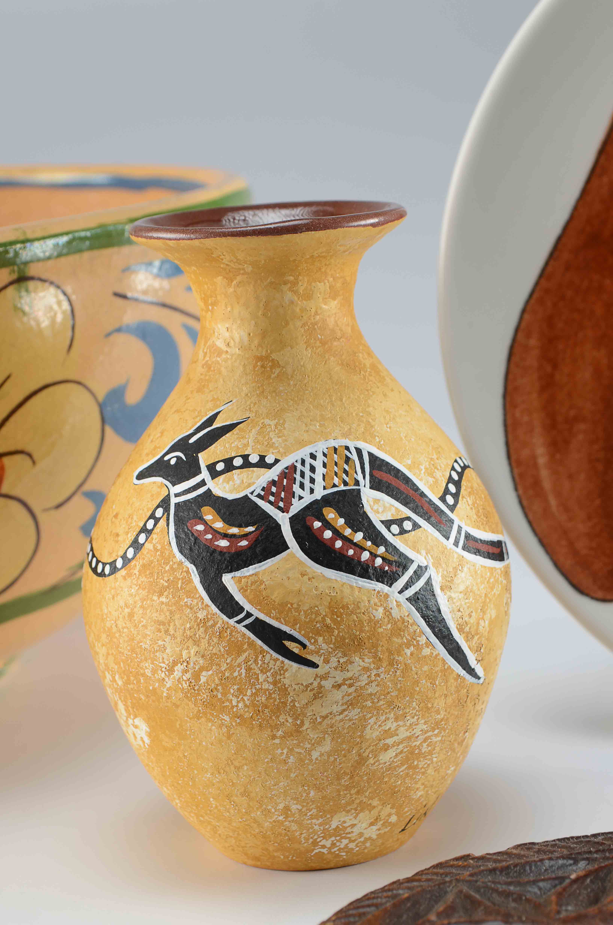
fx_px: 2117
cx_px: 306
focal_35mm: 82
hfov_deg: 16.5
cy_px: 462
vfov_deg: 24.7
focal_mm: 55
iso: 100
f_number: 11
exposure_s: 1/80
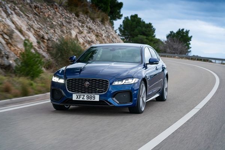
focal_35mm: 77
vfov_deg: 17.7
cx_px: 112
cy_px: 75
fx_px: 481
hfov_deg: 26.3
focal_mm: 77
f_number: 4
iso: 640
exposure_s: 1/80
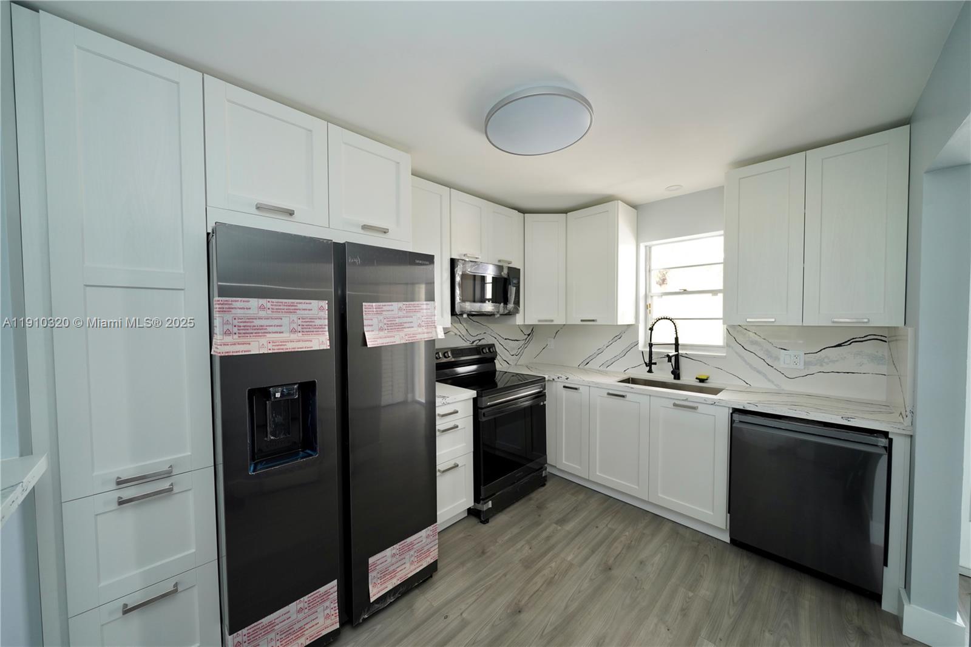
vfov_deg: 90.0
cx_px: 486
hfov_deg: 112.6
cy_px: 324
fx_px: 324
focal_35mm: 12
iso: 500
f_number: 4
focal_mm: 12
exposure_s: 1/60
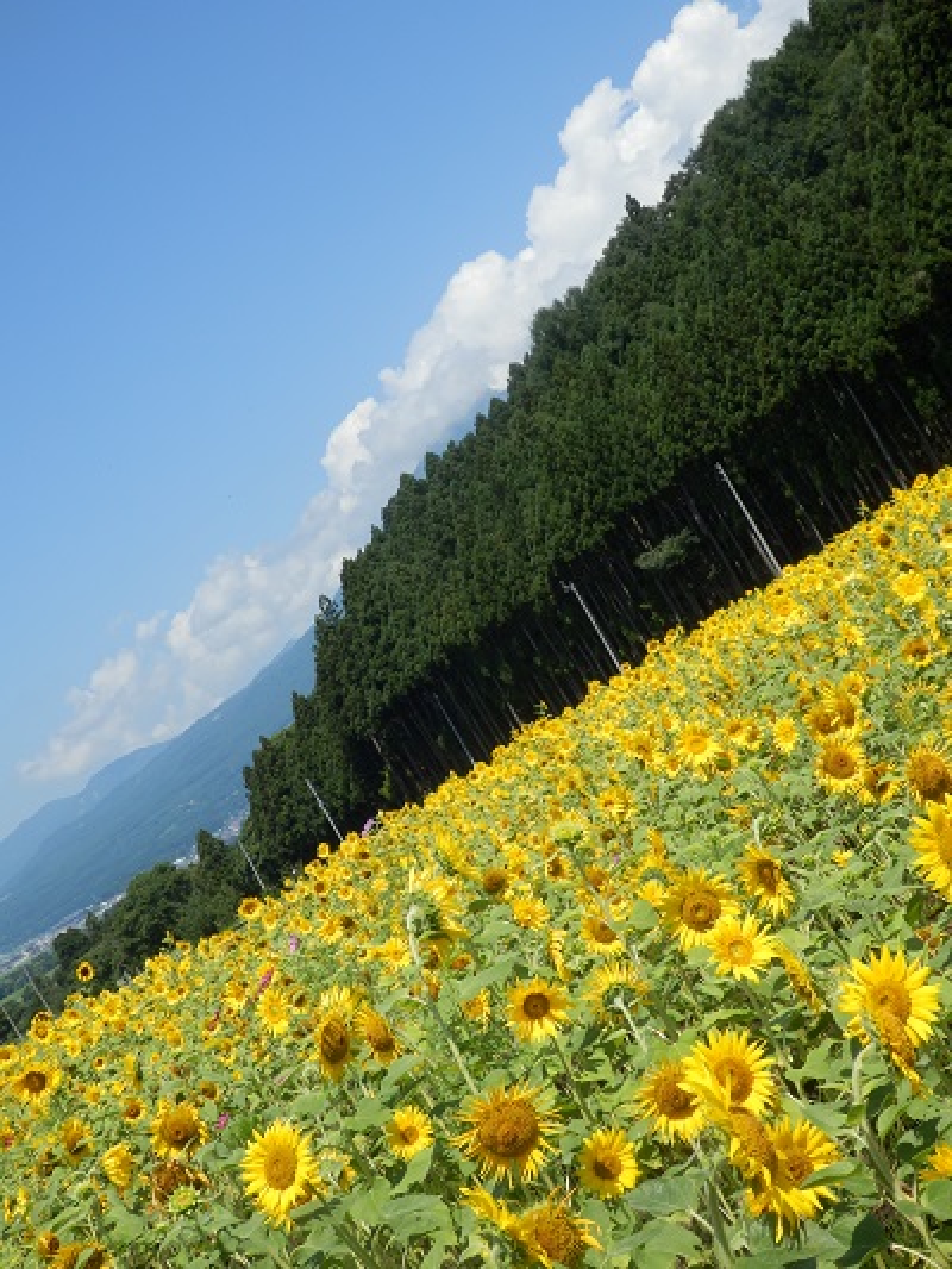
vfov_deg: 38.9
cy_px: 634
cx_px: 476
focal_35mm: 49
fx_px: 1796
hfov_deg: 29.7
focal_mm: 8.9
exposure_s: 1/640
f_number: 4
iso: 80
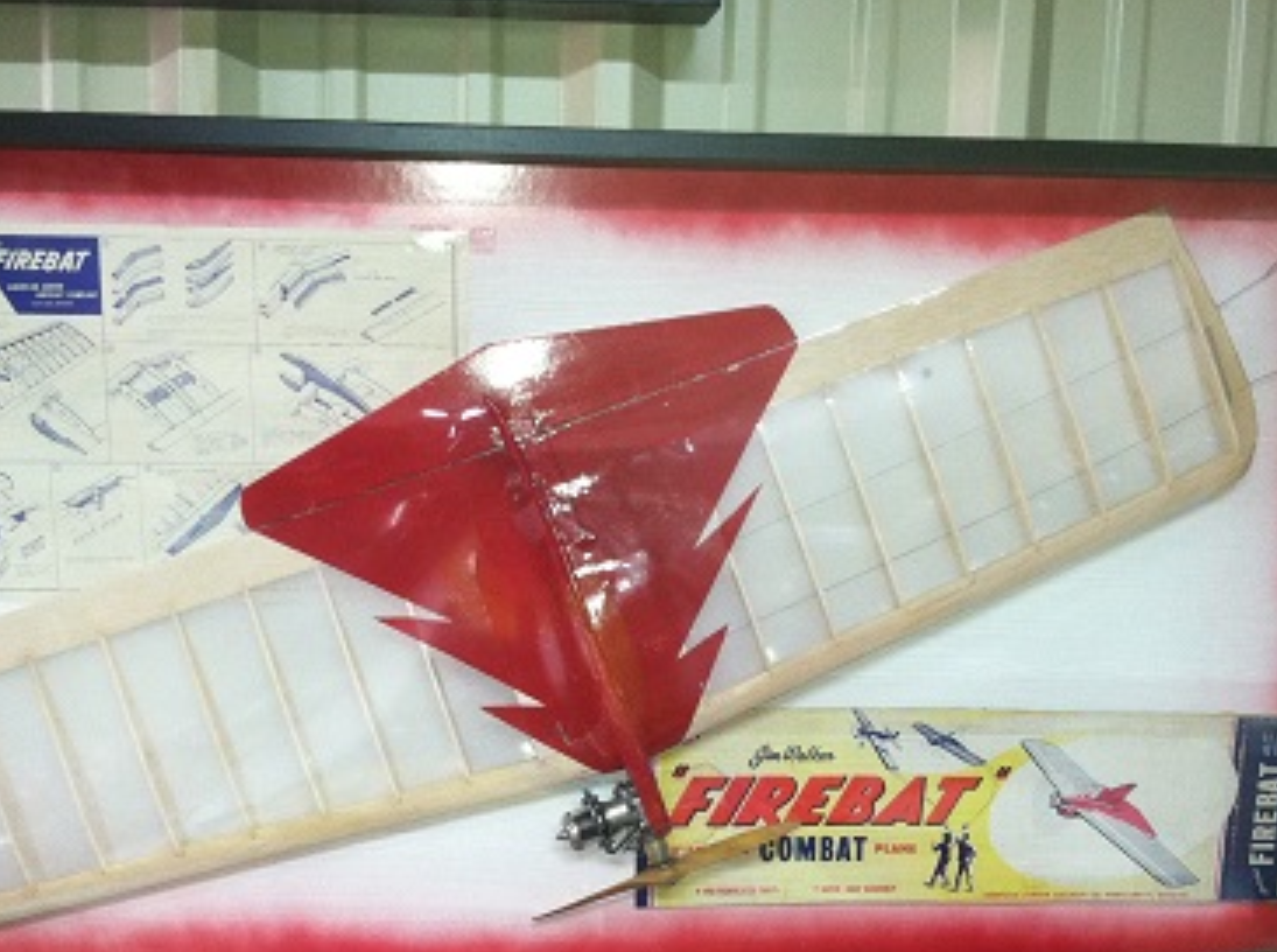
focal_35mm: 48
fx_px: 1767
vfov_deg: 30.0
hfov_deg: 39.7
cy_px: 614
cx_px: 619
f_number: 2.8
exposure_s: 1/15
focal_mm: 3.85
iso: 125
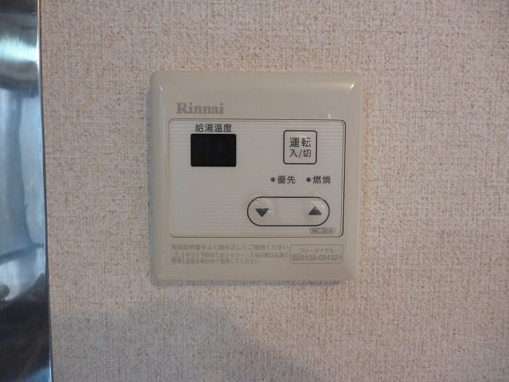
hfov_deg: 63.4
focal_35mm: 28
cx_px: 254
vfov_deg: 49.7
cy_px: 191
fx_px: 412
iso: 800
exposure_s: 1/40
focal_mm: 5
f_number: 3.1
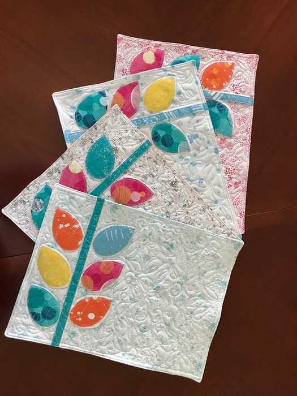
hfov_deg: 49.7
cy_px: 198
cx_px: 148
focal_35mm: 28
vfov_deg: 63.4
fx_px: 320
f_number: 1.8
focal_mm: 3.99
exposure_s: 1/17
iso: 40
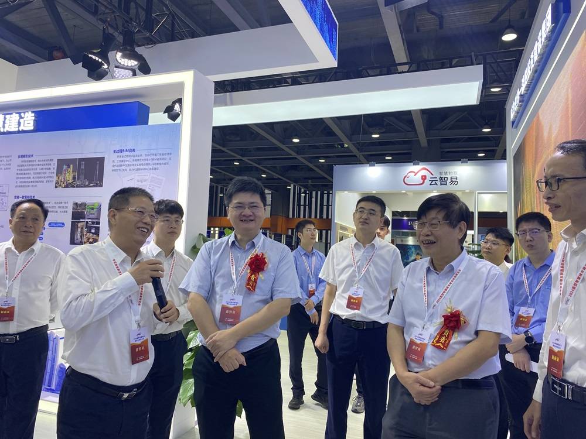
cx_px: 293
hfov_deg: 67.3
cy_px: 220
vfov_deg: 53.1
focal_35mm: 26
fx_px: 440
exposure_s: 1/120
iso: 50
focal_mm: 4.25
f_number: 1.8
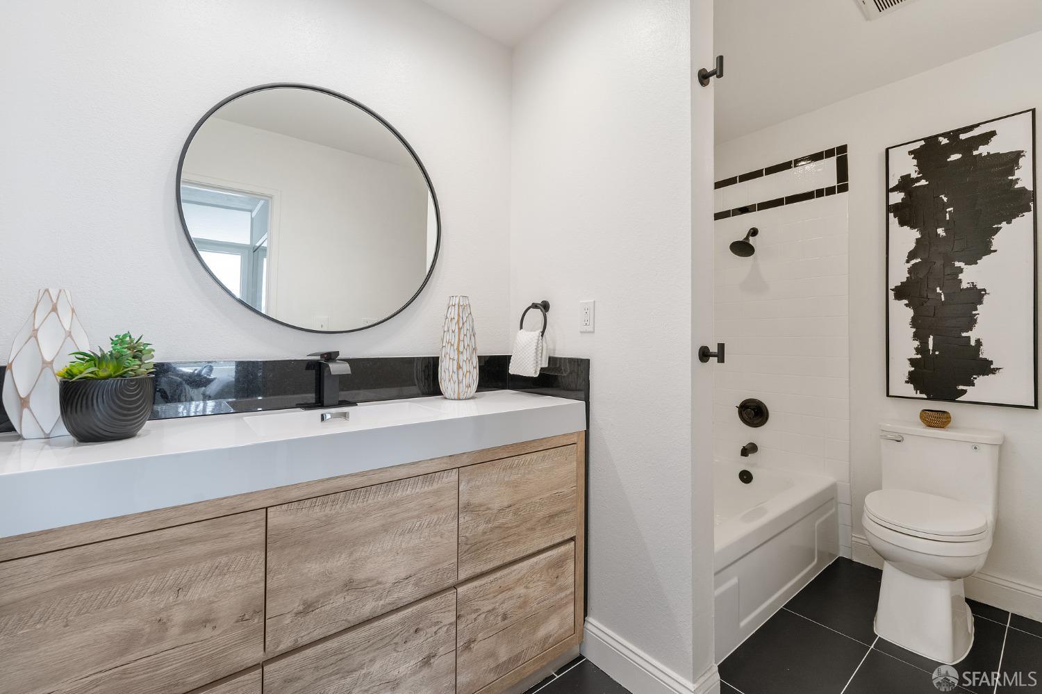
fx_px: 405
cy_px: 347
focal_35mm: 14
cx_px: 521
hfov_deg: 104.3
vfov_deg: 81.2
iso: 200
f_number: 8
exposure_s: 1/6
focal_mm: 14
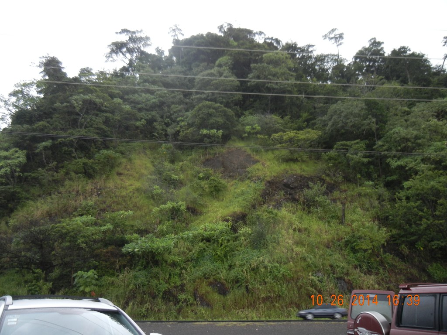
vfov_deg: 46.8
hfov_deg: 60.0
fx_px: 387
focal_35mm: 30
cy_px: 168
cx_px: 224
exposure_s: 1/53.2
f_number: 3.5
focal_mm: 5.4
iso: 217
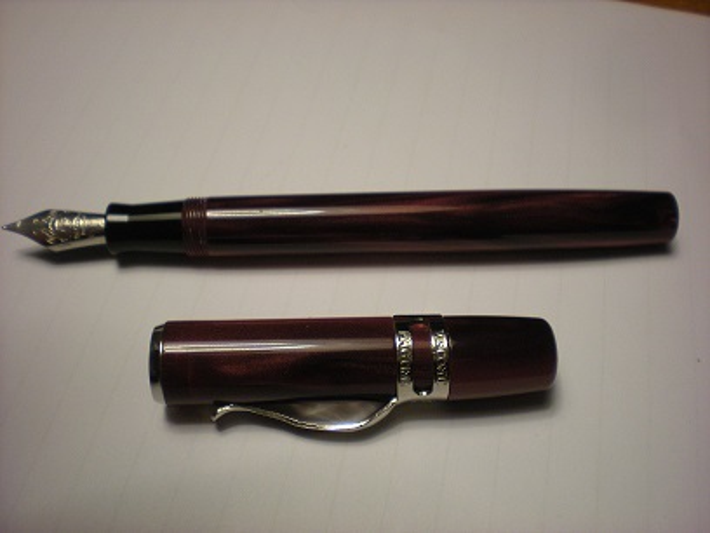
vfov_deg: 37.7
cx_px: 355
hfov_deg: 49.0
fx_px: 779
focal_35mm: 38
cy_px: 266
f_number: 3.1
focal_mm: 6.3
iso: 200
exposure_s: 1/46
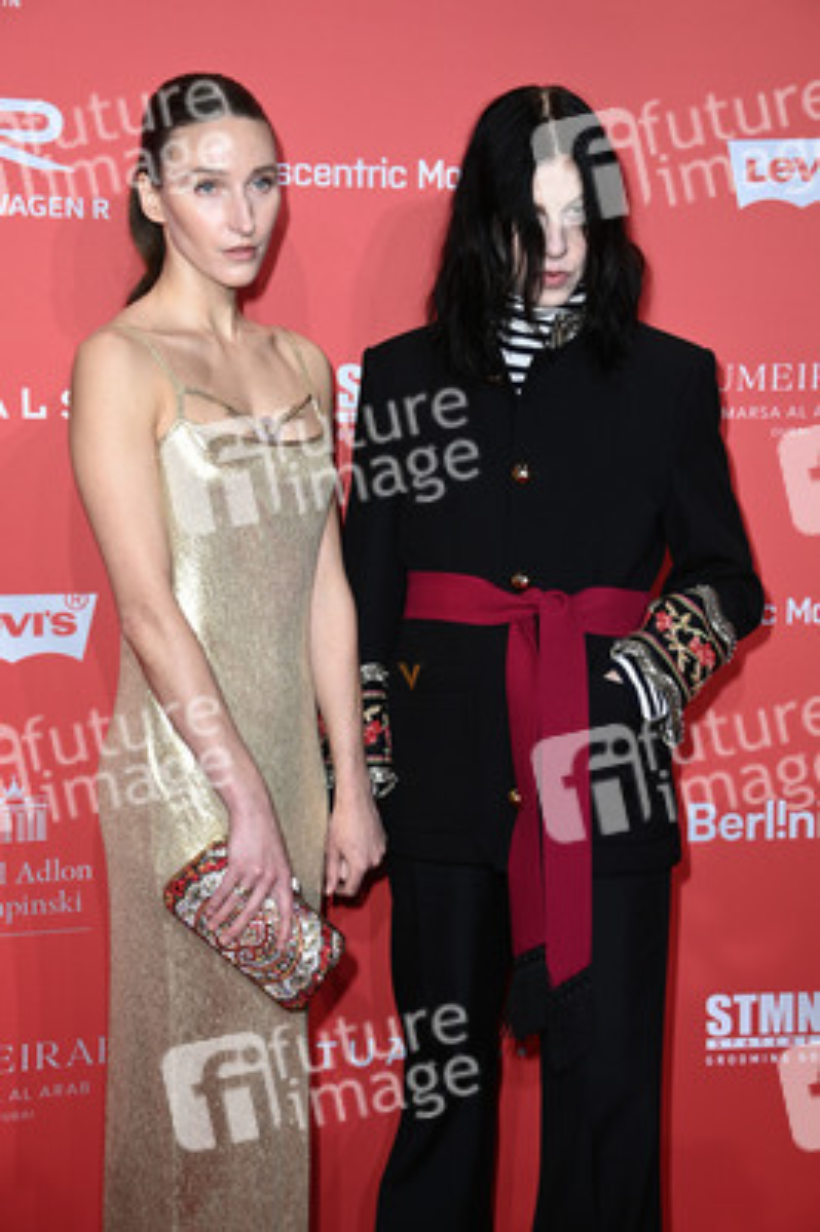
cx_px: 410
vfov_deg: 29.7
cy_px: 616
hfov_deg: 20.0
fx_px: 2327
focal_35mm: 68
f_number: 5.6
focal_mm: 68
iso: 1000
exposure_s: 1/250
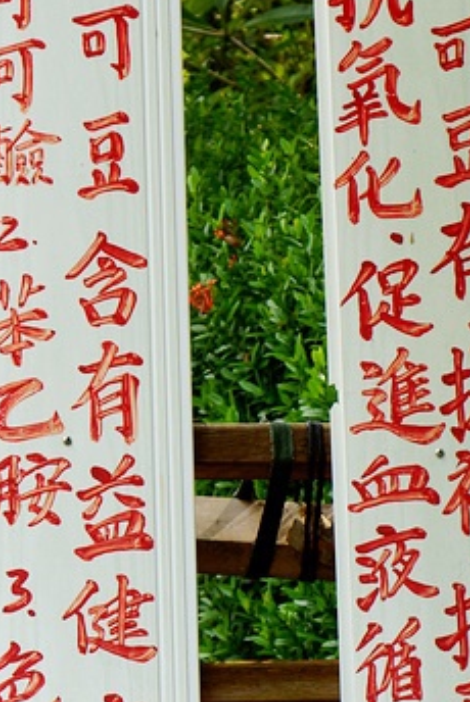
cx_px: 179
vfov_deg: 9.1
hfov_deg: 6.2
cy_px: 802
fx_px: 4358
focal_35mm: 223
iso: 100
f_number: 6.3
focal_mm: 50
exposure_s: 1/80
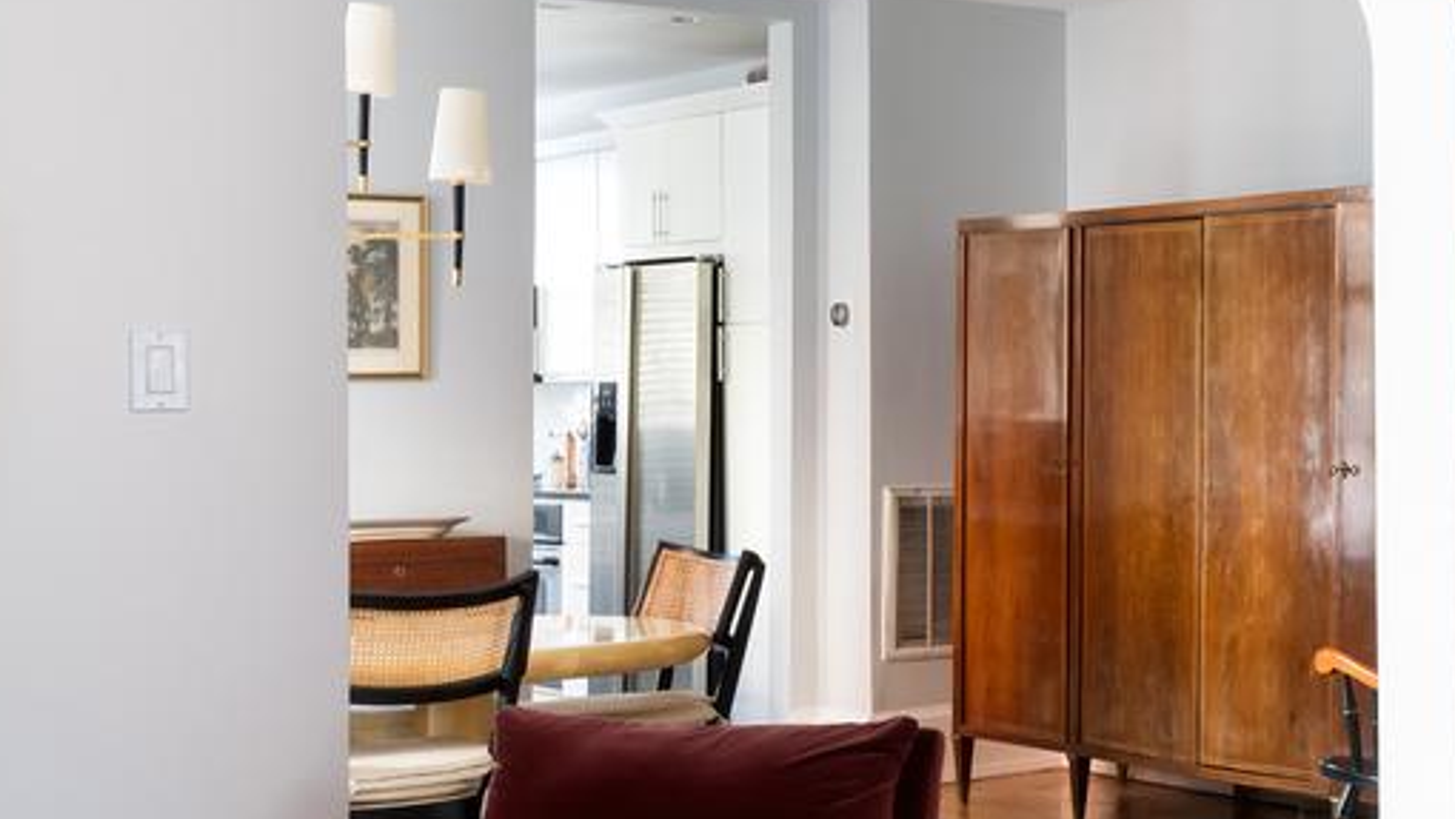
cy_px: 365
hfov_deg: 26.8
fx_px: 2565
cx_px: 1880
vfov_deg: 18.1
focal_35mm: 66
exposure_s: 1/8
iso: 800
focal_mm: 22.5
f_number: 11
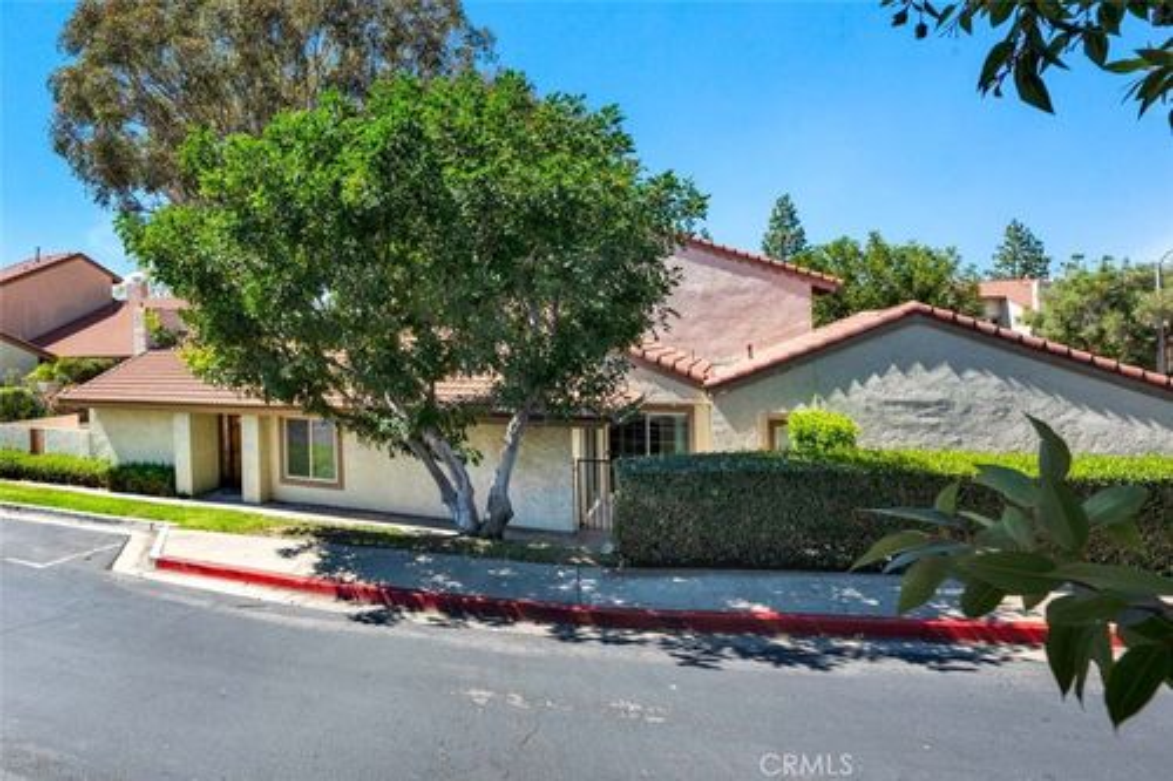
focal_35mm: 14
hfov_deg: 104.3
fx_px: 456
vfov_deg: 81.2
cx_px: 586
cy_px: 390
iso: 100
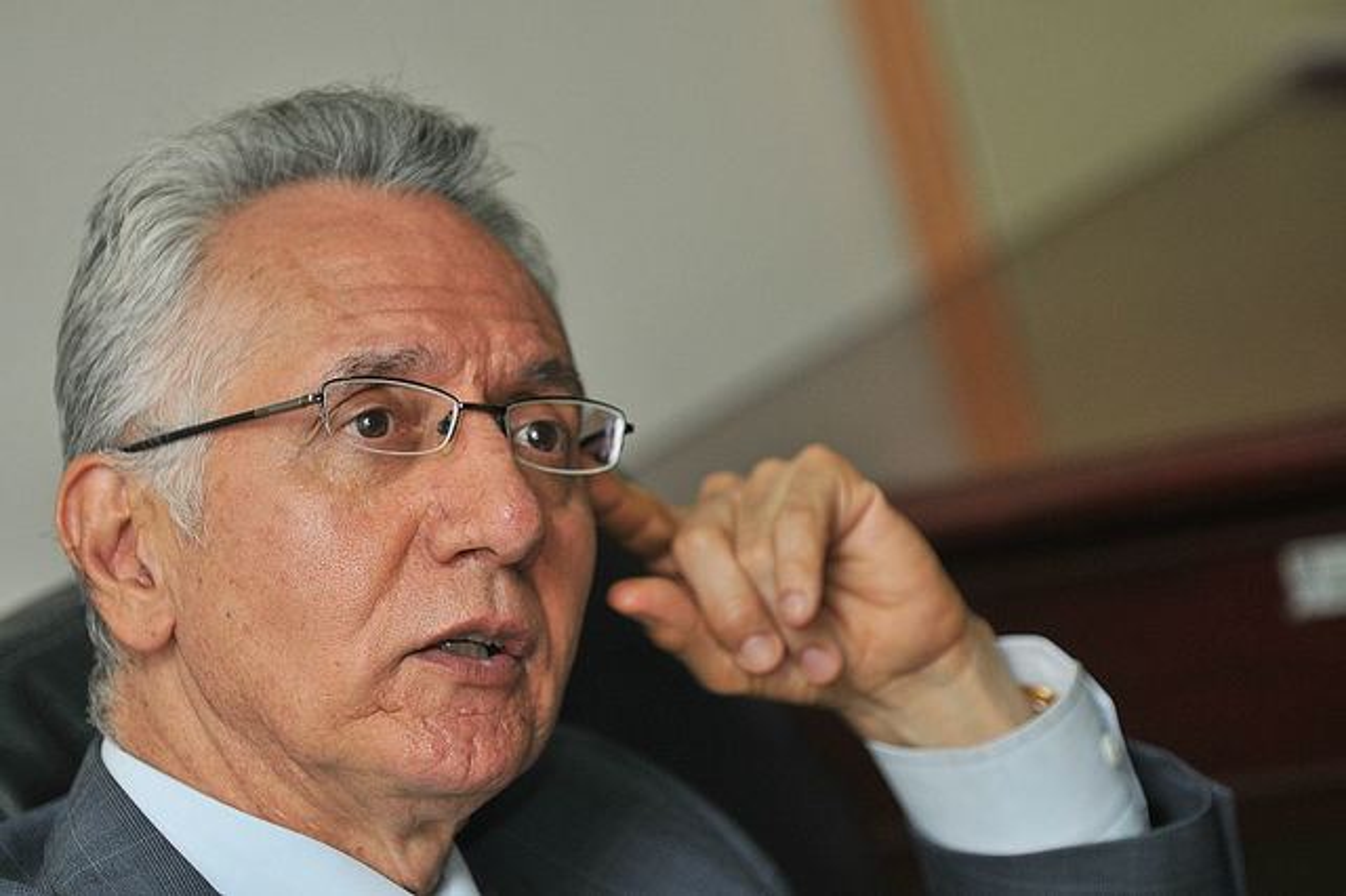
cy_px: 448
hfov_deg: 10.2
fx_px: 7567
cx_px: 673
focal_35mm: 202
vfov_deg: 6.8
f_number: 4
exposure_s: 1/125
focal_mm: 135
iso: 320
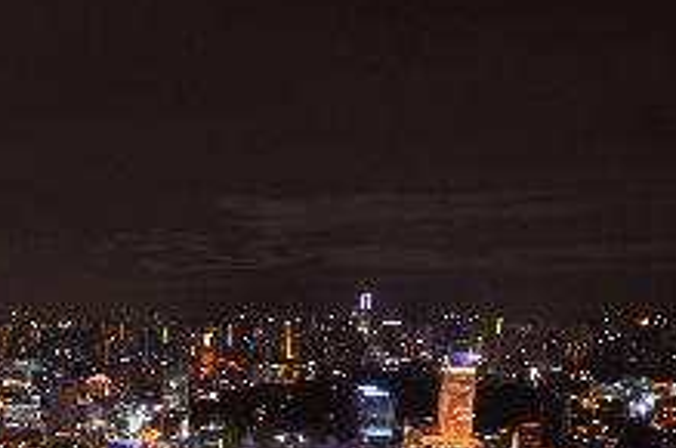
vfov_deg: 22.8
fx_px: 1043
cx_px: -37
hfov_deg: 32.3
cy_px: 491
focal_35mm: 56
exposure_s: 10
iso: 200
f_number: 11
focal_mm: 11
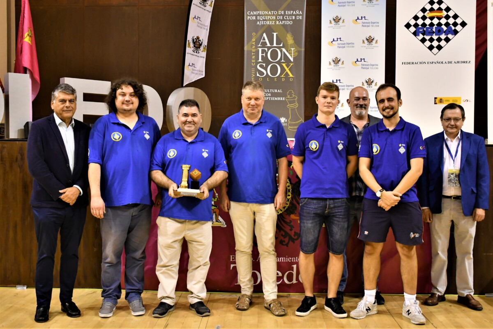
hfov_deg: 49.6
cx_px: 246
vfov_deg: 34.2
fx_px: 534
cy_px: 164
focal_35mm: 39
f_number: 3.8
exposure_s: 1/125
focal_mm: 26
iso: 2000
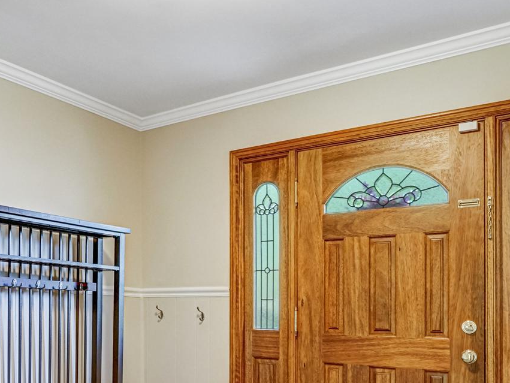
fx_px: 545
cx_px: 117
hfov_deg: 47.9
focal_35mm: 37
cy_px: 318
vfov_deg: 37.0
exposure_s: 1/13
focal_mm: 16
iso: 1250
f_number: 8
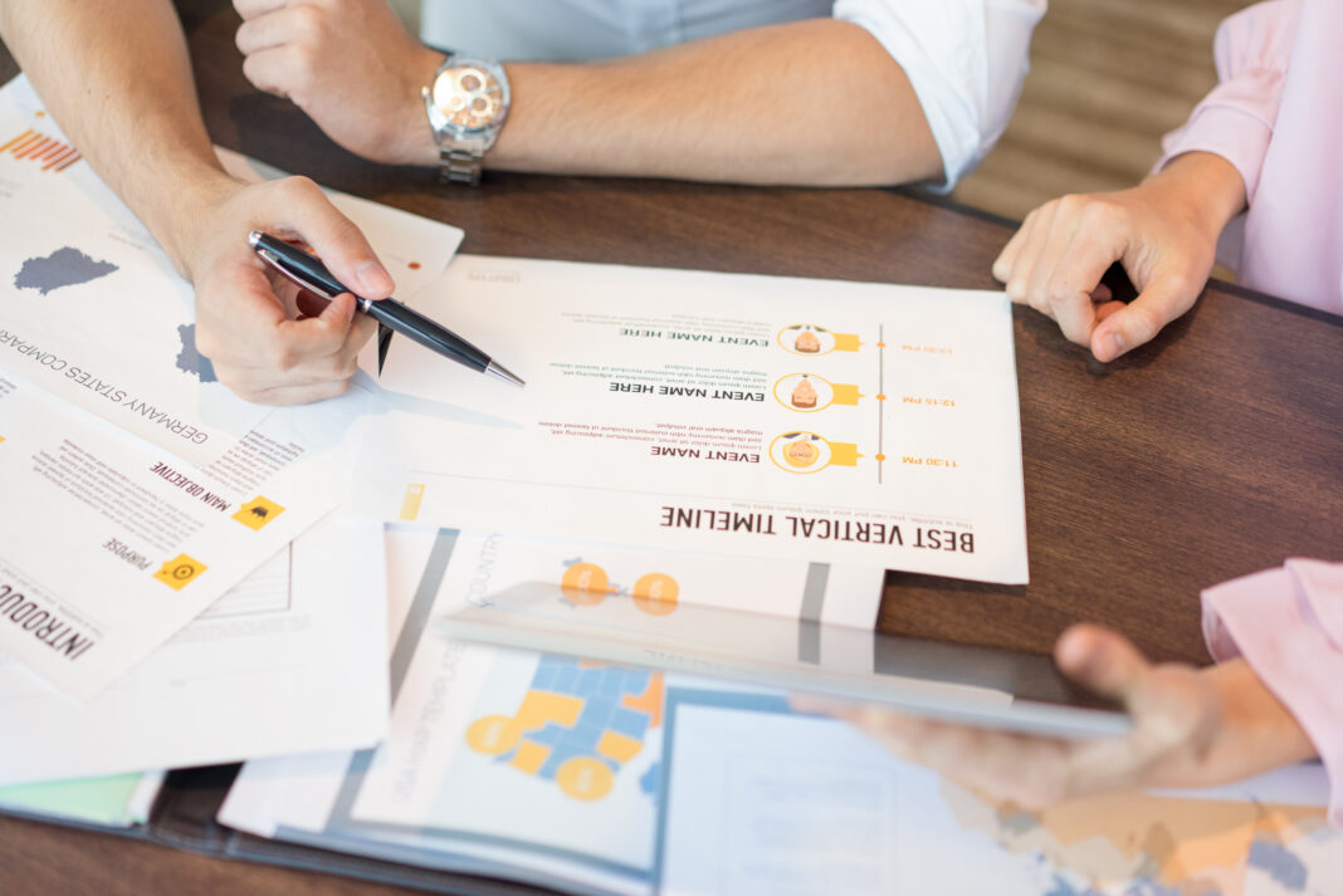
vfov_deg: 24.6
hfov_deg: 36.2
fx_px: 2053
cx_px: 672
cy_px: 448
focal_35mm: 55
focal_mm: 55
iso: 200
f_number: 2.2
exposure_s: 1/400
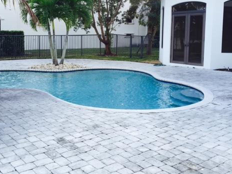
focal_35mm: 40
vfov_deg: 35.7
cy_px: 63
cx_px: 92
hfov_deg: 46.5
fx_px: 268
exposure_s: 1/403
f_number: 2.2
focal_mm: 4.15
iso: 32
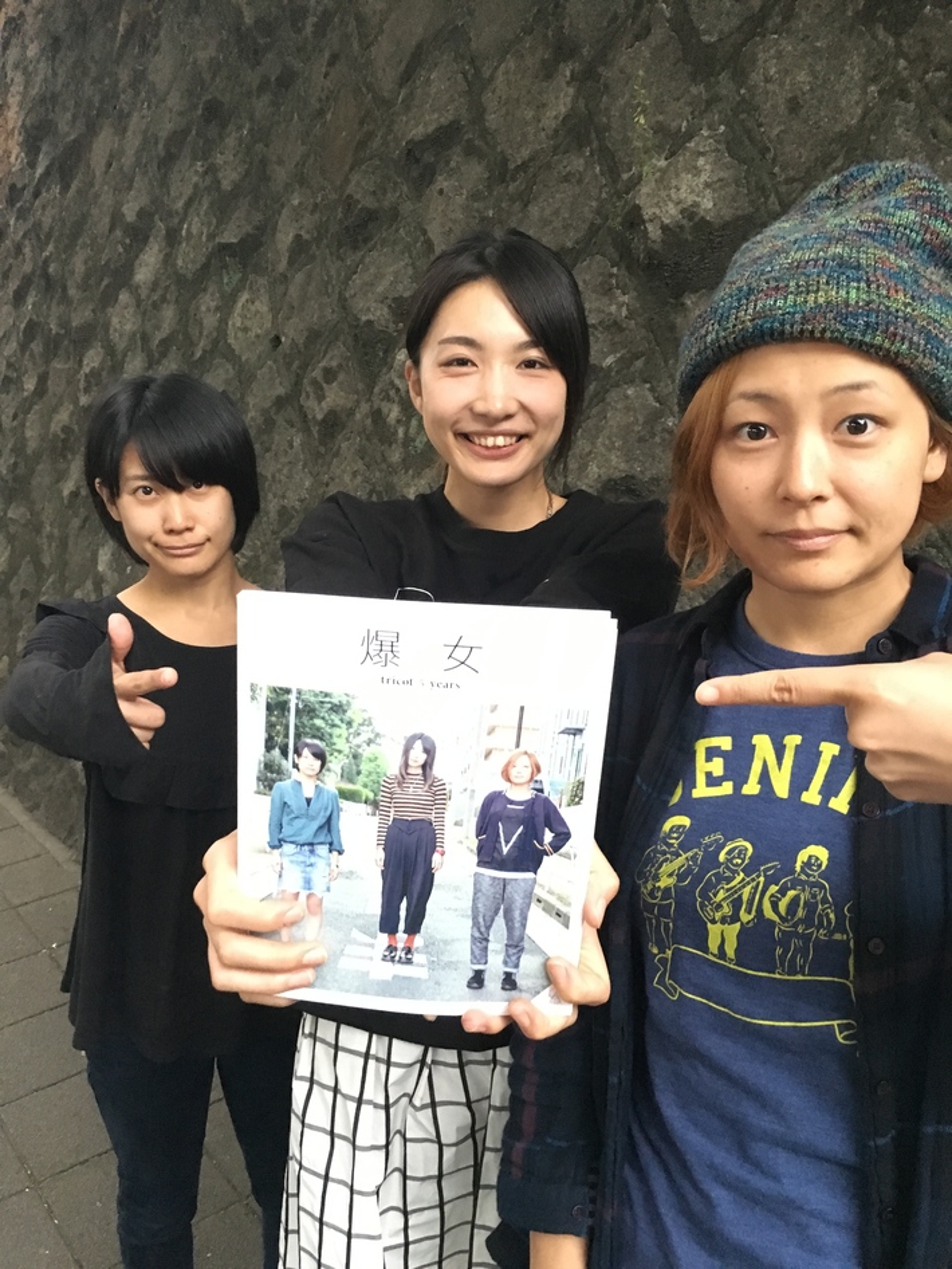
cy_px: 634
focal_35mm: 29
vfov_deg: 61.6
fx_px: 1063
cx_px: 476
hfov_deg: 48.2
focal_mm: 4.15
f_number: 2.2
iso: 320
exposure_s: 1/15
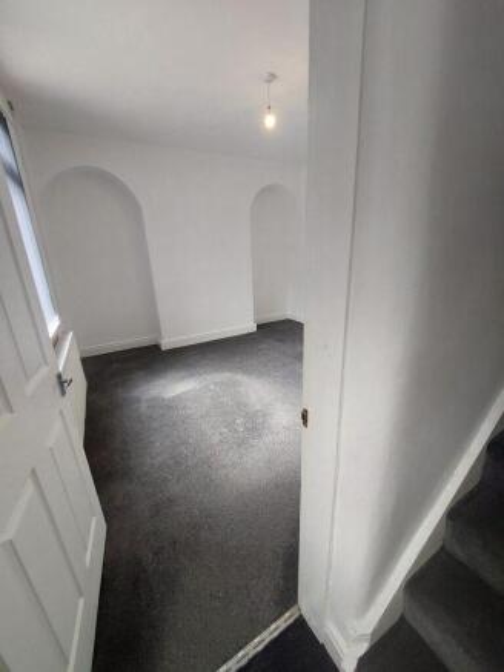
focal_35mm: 13
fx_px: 252
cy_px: 336
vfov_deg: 106.2
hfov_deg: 89.9
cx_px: 252
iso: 80
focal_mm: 1.74
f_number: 2.2
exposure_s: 1/60
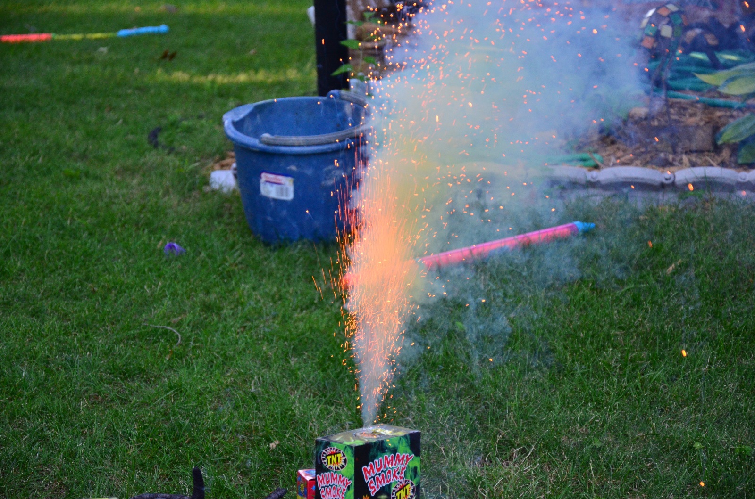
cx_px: 378
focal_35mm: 128
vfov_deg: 10.7
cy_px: 250
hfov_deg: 16.1
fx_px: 2668
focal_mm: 85
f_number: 5.6
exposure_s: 1/250
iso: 1250
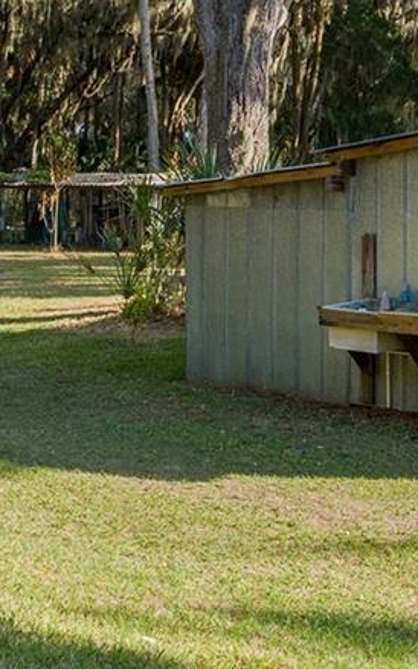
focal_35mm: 78
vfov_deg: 26.3
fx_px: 1423
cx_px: 229
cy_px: 226
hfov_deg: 16.7
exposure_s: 1/80
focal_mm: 21
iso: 160
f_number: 7.1
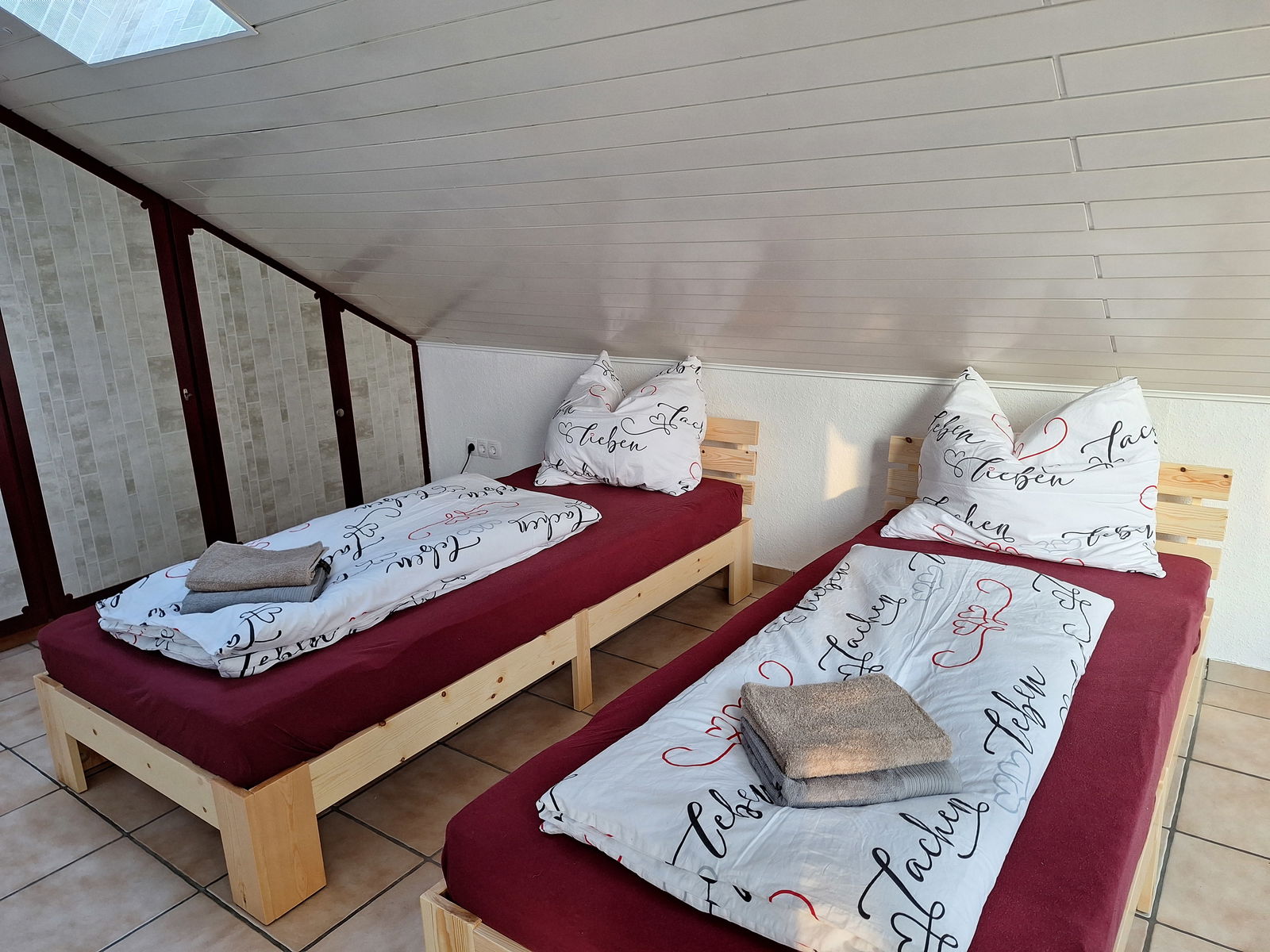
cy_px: 476
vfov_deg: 58.9
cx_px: 635
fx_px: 844
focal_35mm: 23
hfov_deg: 73.9
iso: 100
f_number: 1.8
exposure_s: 1/40
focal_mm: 5.54
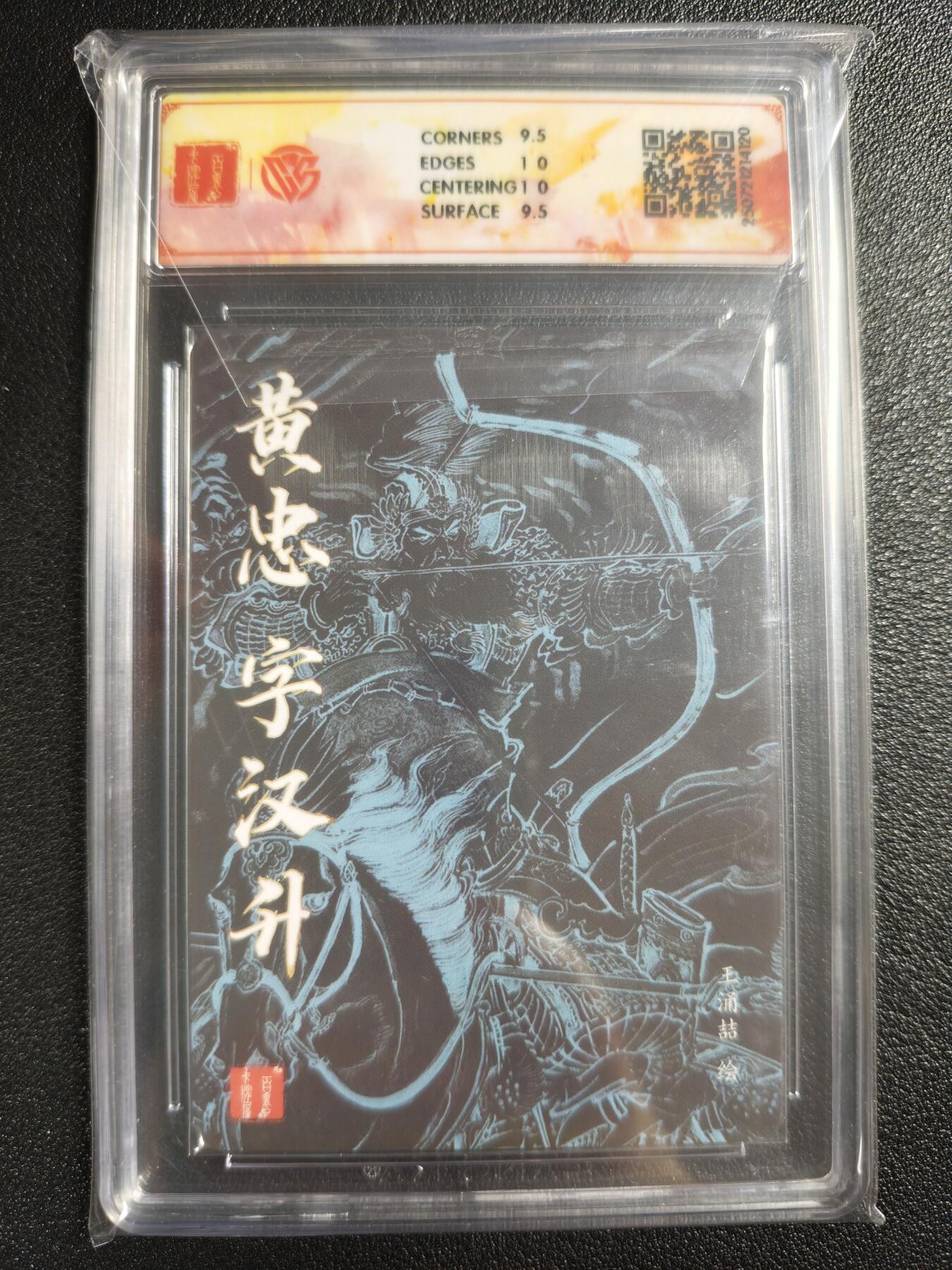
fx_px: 953
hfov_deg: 53.1
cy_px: 635
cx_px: 476
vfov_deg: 67.3
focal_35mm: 26
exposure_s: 1/50
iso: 500
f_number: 1.5
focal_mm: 4.94
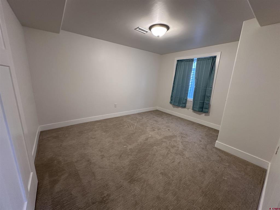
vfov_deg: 85.7
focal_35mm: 14
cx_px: 140
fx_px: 113
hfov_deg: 102.1
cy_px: 105
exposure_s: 1/60
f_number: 2.2
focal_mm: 2.22
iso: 160
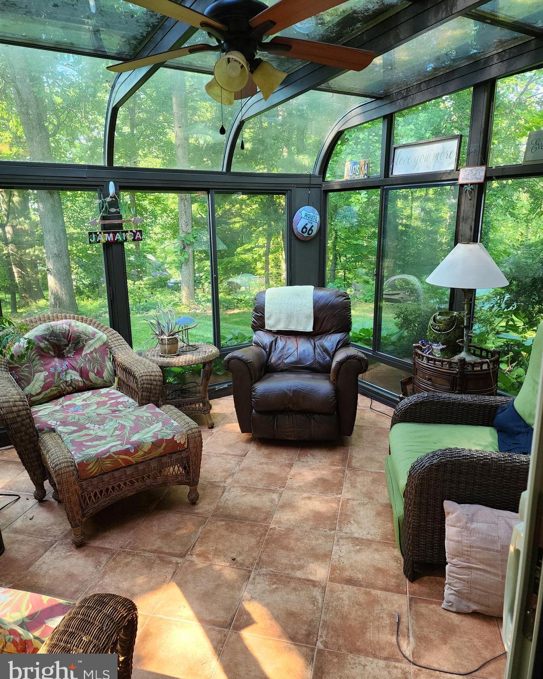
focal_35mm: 24
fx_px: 482
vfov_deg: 70.3
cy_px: 329
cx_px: 272
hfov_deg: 58.8
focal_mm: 6.4
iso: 200
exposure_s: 1/120
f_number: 1.8
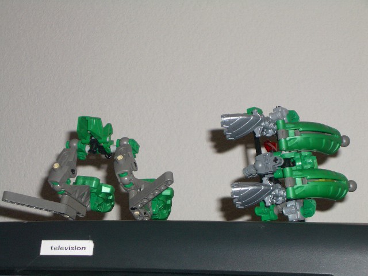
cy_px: 138
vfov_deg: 16.8
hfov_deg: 22.3
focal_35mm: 88
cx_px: 184
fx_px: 936
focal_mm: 14.6
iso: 100
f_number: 4.4
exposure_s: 1/60
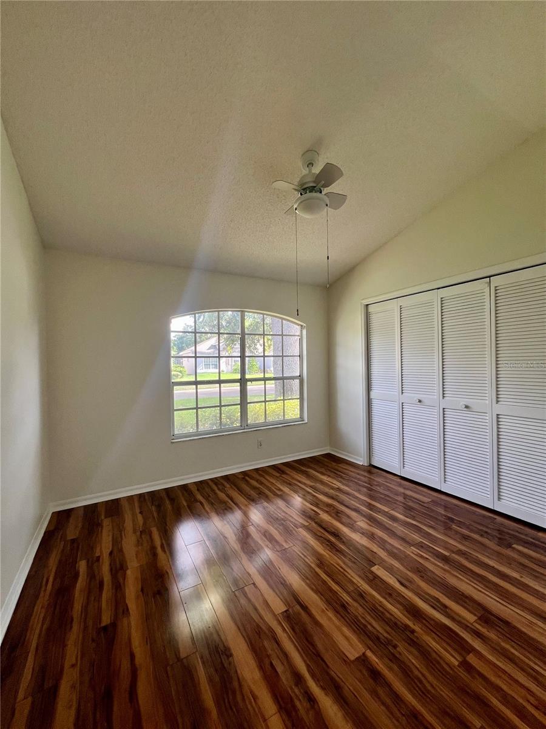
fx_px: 273
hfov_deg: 89.9
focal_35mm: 13
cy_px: 364
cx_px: 273
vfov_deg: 106.2
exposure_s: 1/99
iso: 50
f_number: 1.8
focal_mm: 1.57
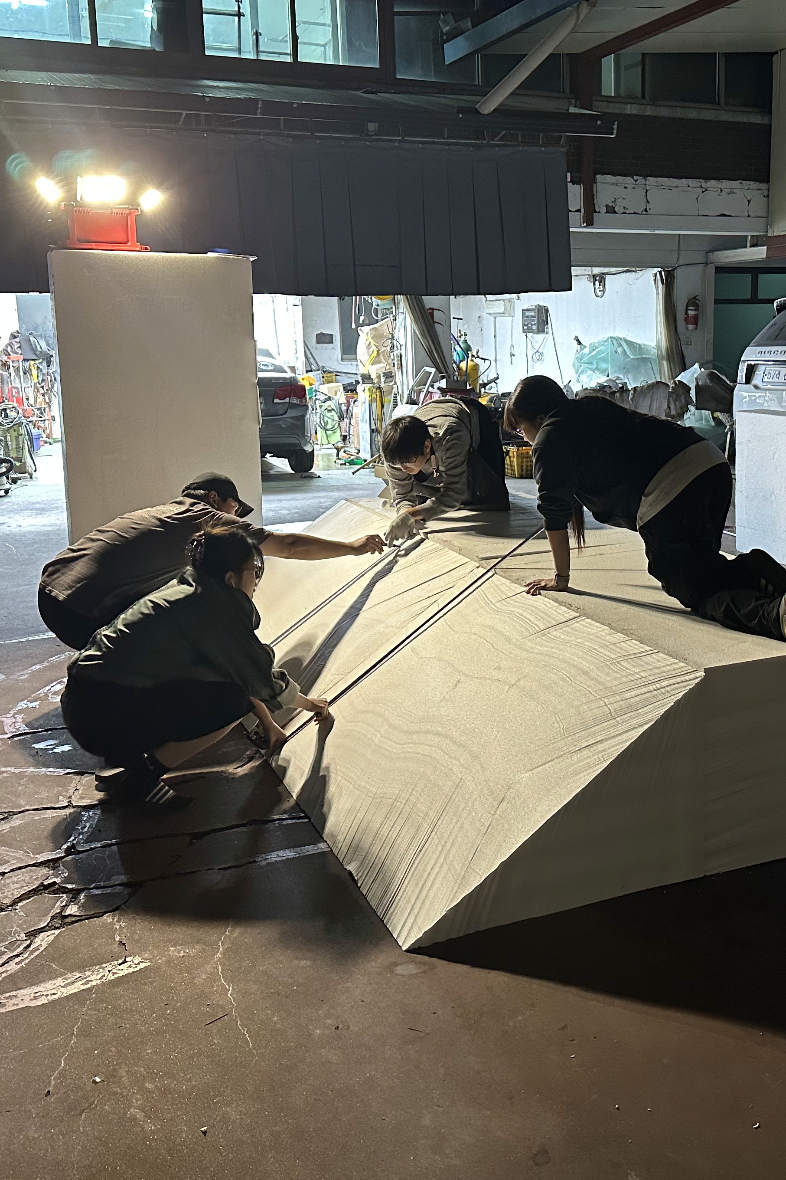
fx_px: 1212
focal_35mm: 37
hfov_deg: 35.5
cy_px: 567
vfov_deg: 51.9
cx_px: 536
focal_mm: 6.86
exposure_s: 1/45
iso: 500
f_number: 1.78
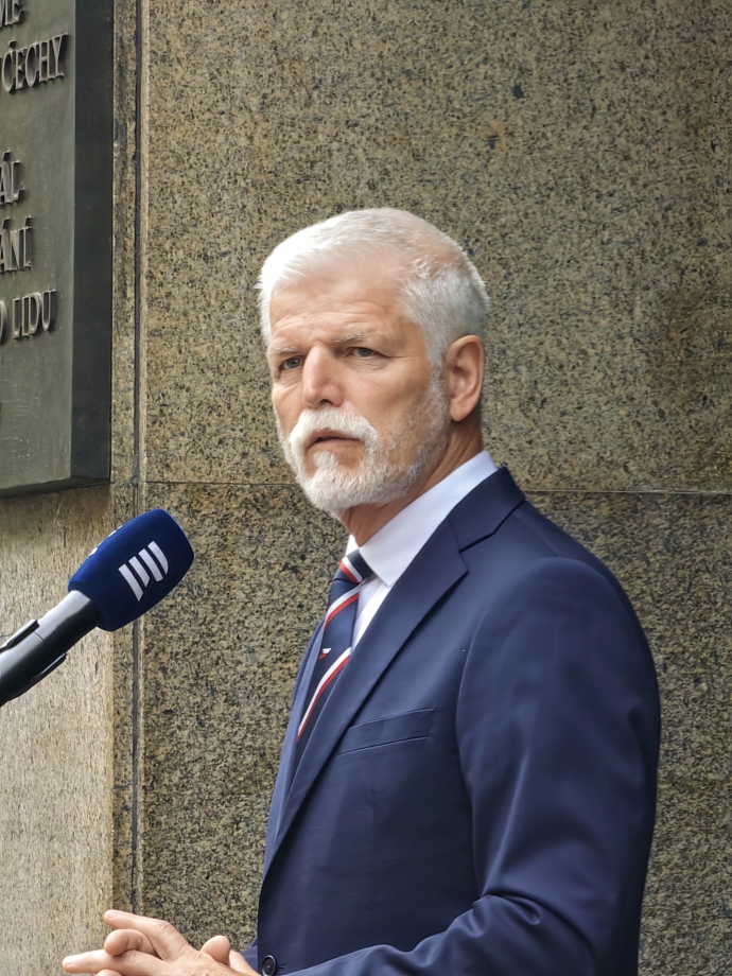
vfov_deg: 7.4
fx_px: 7528
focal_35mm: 267
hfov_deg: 5.6
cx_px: 366
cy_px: 488
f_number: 3.5
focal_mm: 16.85
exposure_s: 1/50.9
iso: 100
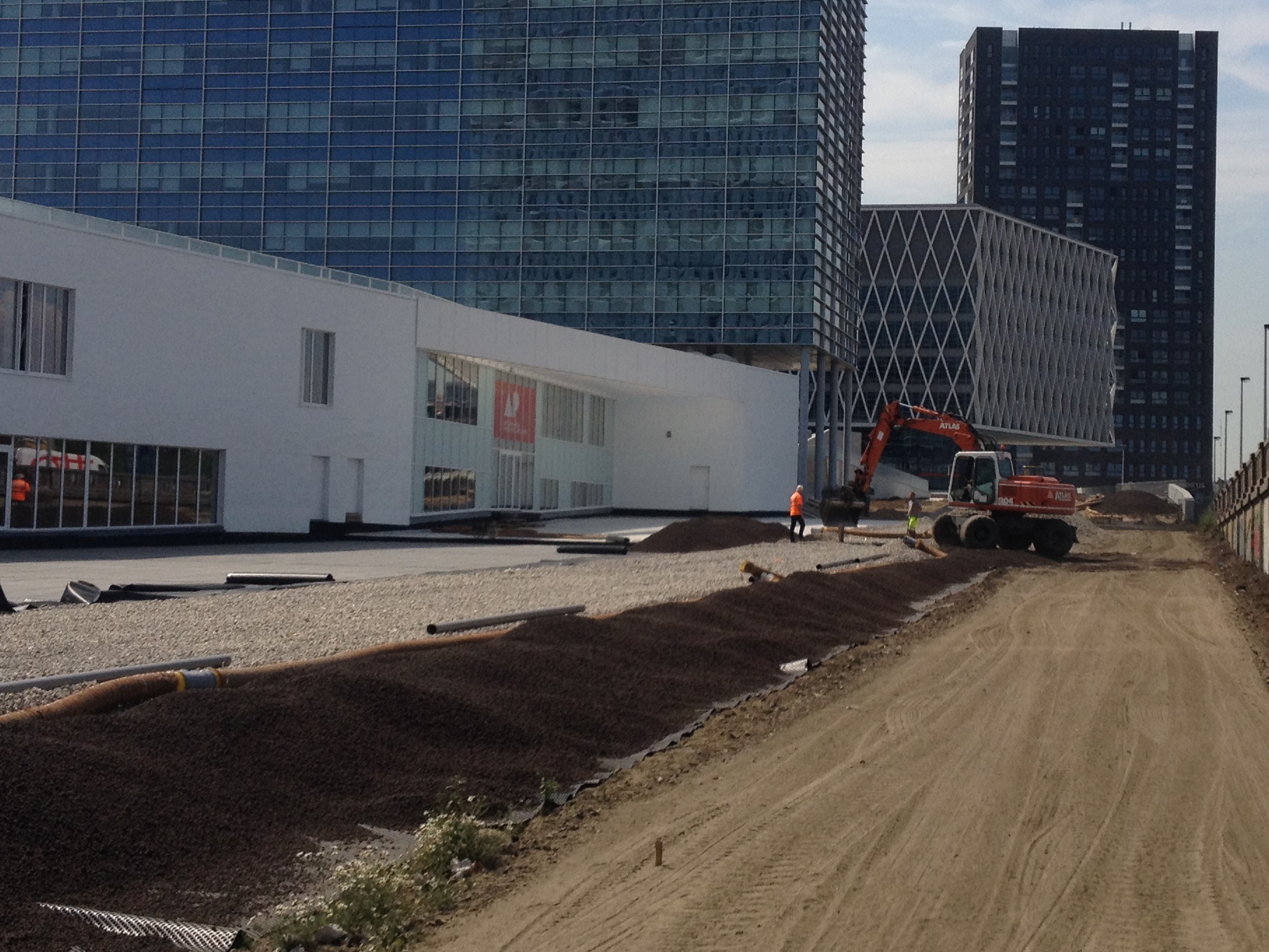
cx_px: 710
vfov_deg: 23.3
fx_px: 2310
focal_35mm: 63
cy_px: 380
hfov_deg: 30.7
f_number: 2.4
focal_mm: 4.28
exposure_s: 1/2762
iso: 50
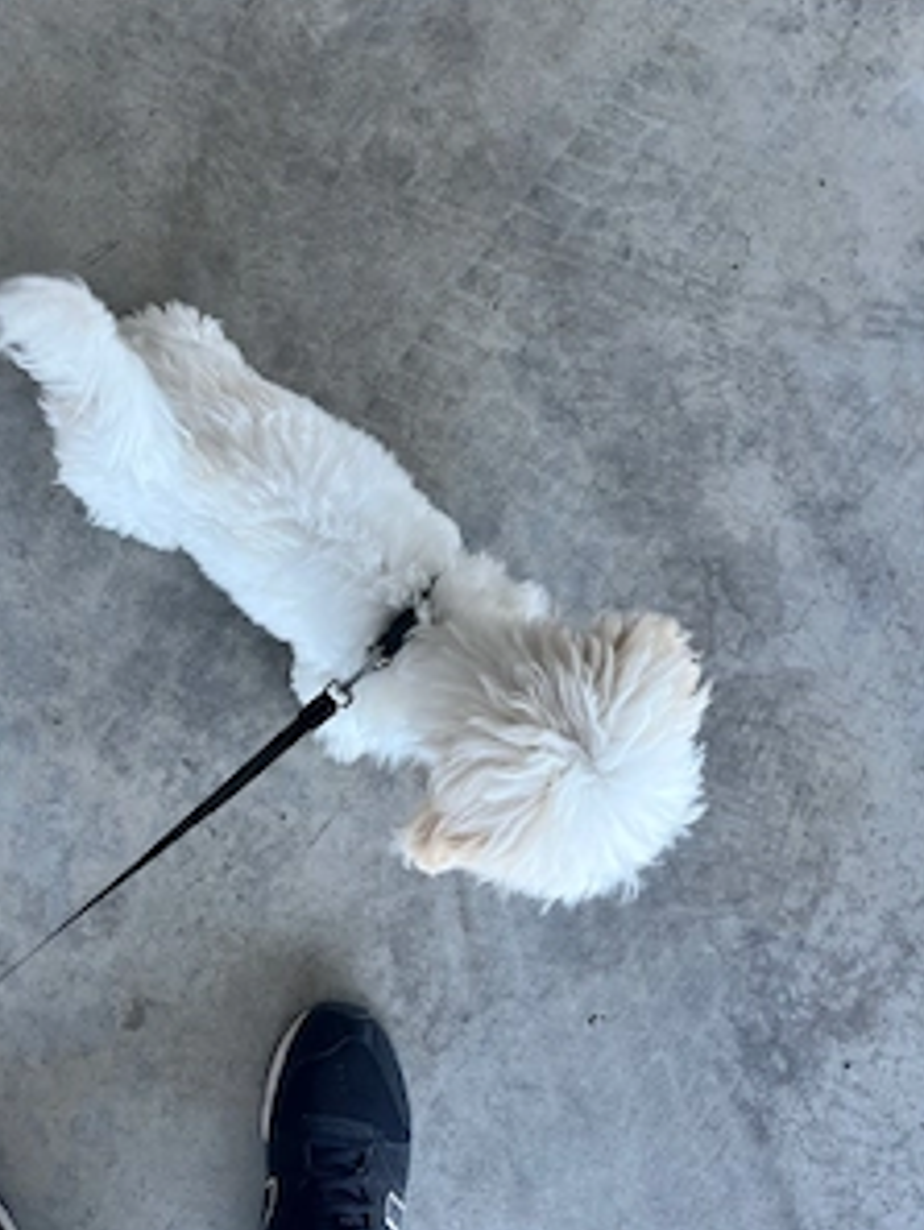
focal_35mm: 35
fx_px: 1245
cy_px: 435
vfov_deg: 51.8
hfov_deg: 40.4
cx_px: 340
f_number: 1.6
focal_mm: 5.1
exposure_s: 1/122
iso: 64
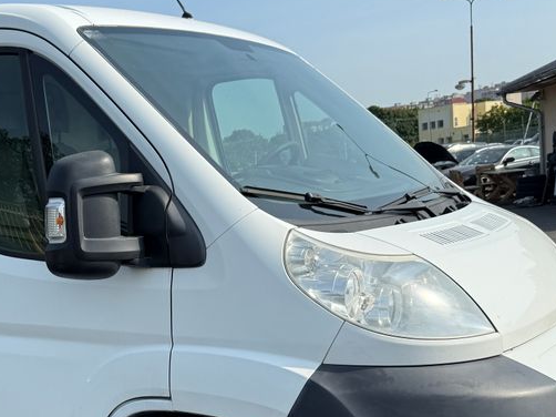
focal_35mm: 49
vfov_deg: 29.1
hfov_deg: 37.5
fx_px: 787
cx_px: 109
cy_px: 321
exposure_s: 1/4167
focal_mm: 6.76
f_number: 1.78
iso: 80
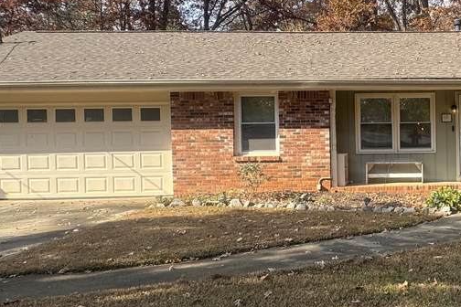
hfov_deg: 45.6
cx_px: 437
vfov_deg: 35.9
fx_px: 474
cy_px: 149
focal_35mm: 37
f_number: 2.2
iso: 40
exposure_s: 1/713
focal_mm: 2.22
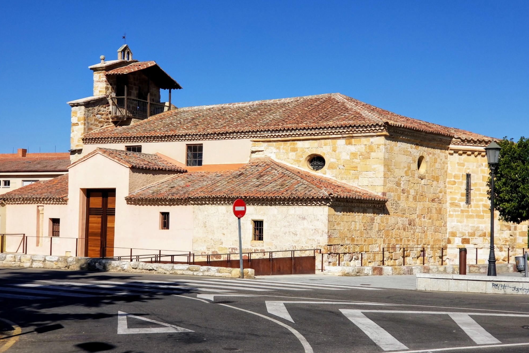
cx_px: 262
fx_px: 808
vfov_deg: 24.6
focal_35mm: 55
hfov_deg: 36.2
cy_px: 180
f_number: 2.4
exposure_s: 1/1508
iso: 25
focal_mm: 6
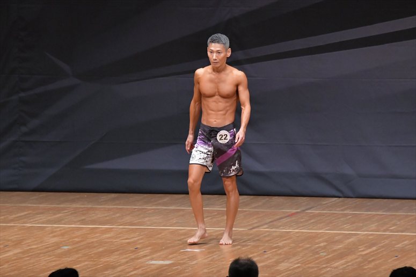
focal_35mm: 285
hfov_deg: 7.2
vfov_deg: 4.8
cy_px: 138
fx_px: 3292
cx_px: 208
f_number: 5.6
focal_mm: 190
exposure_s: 1/400
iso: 6400
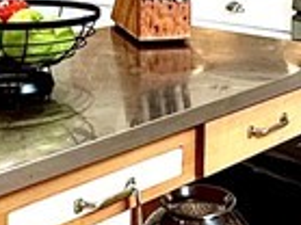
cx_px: 199
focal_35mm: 103
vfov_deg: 13.8
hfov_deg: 19.0
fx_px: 895
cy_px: -63
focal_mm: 2.22
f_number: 2.2
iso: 250
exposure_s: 1/120
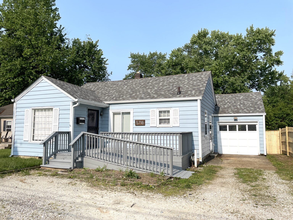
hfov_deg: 67.3
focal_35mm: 26
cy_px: 110
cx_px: 146
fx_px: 220
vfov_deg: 53.1
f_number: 1.6
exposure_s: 1/4464
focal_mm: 4.2
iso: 32
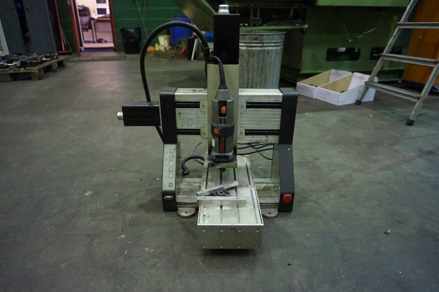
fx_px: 293
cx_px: 220
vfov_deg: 53.1
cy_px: 146
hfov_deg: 73.7
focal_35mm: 24
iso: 3200
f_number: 3.5
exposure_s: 1/125
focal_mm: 16
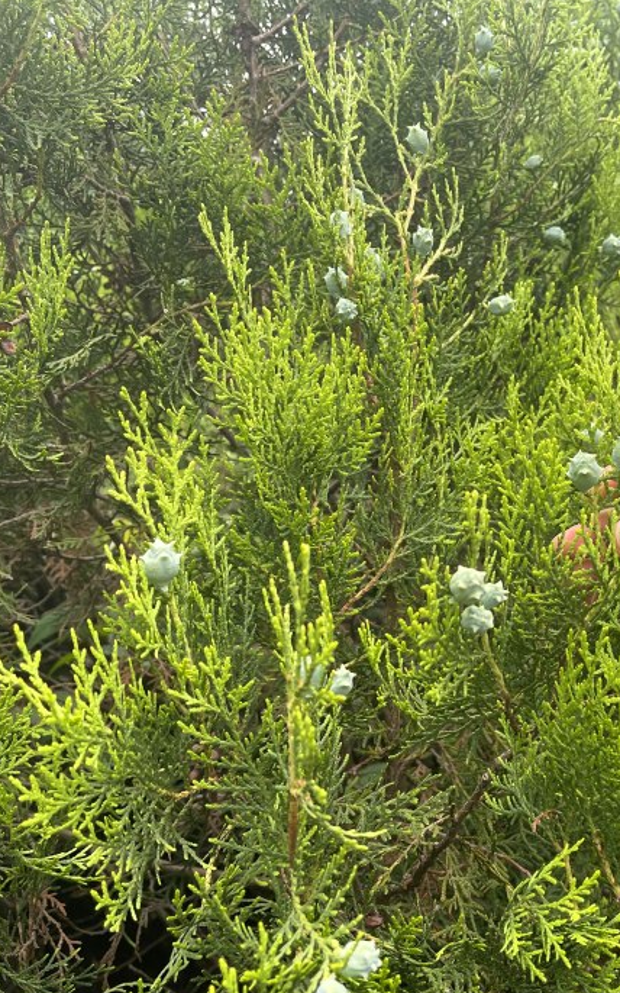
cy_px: 515
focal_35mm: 39
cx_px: 536
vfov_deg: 50.4
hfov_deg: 31.5
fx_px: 1055
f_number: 1.6
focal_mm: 5.1
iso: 32
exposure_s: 1/608
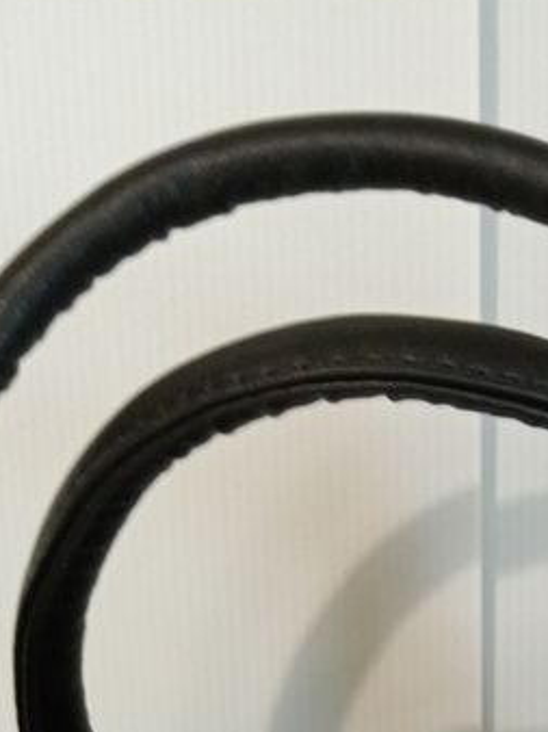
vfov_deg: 21.6
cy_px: 1068
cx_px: 448
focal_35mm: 77
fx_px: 1627
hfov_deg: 18.9
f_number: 1.8
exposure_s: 1/25
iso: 525
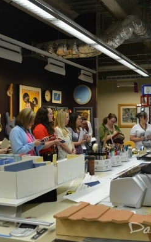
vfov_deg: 47.2
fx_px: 277
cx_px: 124
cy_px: 122
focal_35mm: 42
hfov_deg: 29.7
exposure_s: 1/80
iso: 400
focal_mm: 18
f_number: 4.5
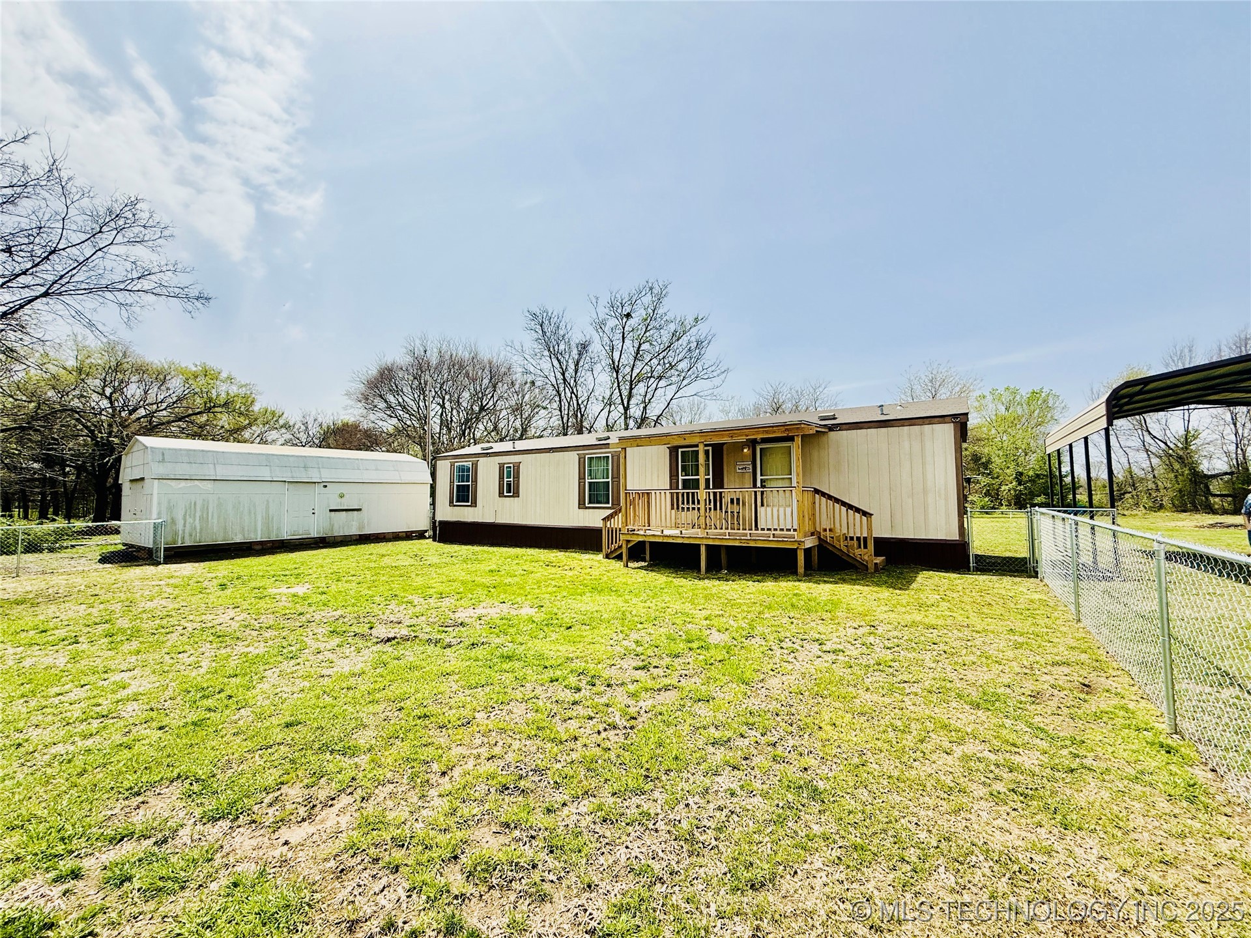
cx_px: 626
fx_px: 506
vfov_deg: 85.7
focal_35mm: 14
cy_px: 469
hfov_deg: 102.1
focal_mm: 2.22
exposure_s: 1/2841
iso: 50
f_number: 2.2
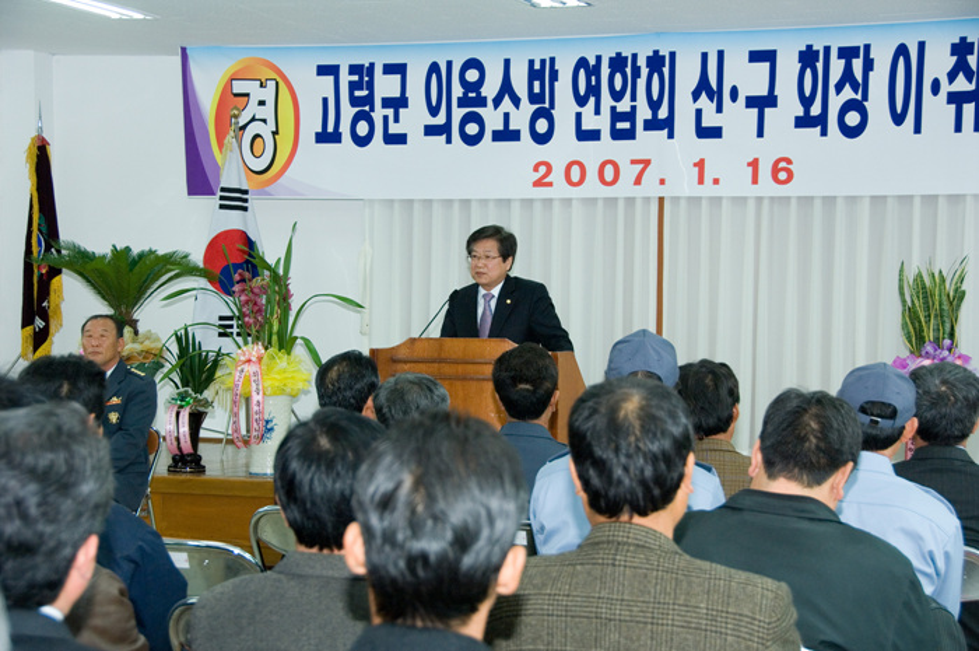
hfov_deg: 27.0
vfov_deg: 18.1
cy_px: 326
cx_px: 490
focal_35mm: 75
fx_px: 2037
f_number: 5.6
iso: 400
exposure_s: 1/60
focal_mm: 50
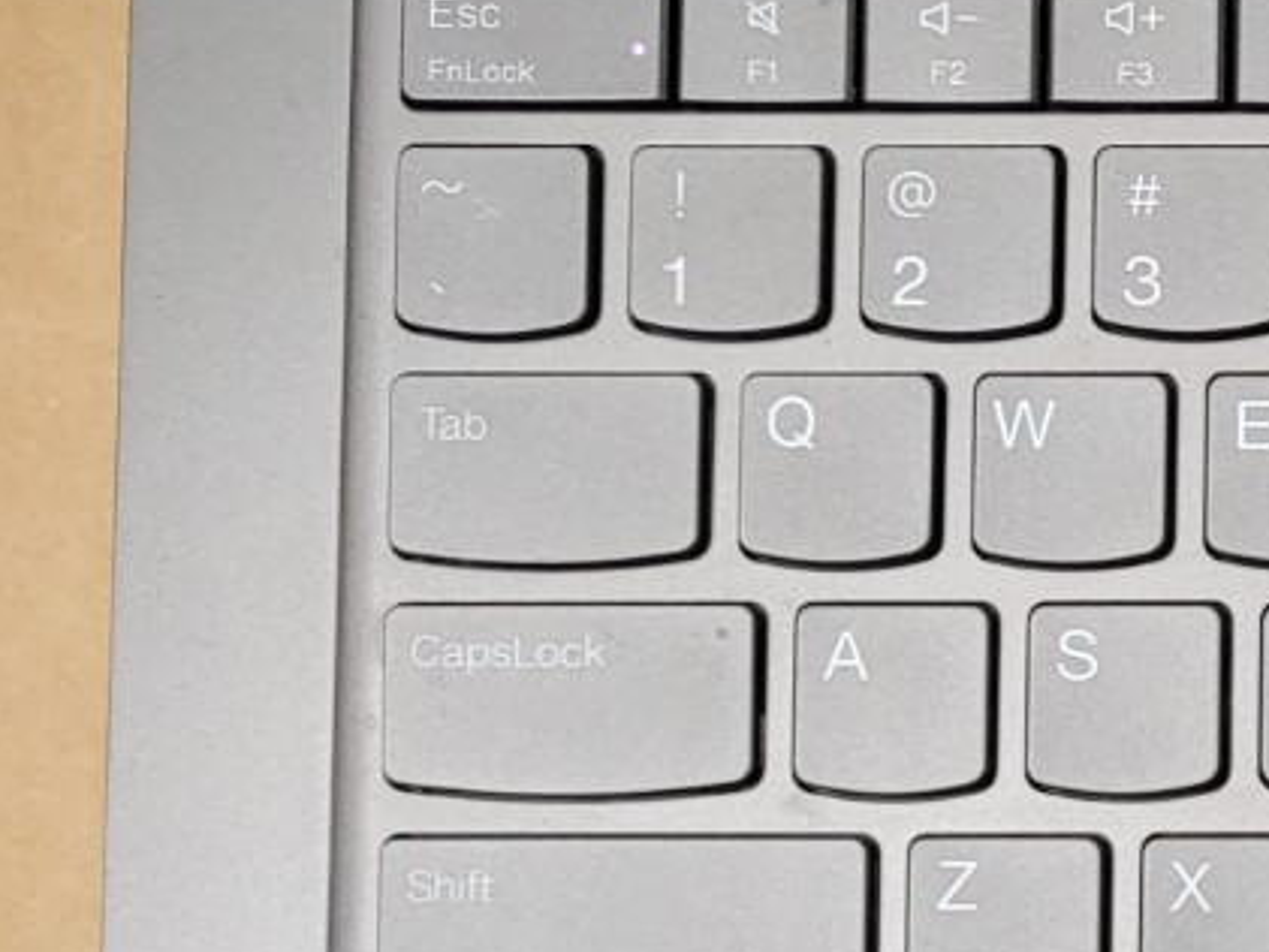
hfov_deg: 18.6
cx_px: 2062
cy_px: 958
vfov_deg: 16.3
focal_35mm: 89
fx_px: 3264
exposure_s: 1/120
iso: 50
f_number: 1.8
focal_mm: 4.36
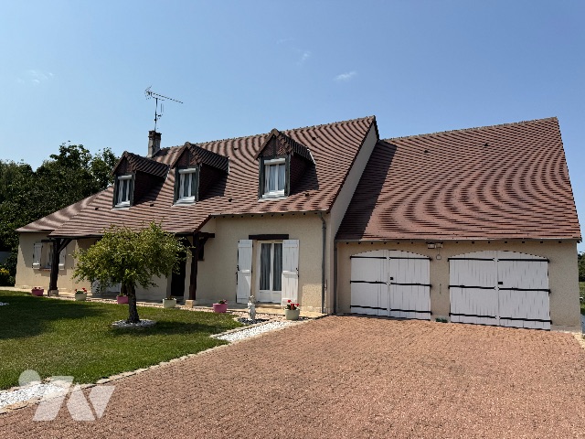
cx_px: 292
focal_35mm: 24
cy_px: 220
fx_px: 406
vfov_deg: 56.8
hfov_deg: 71.6
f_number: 1.78
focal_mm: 6.76
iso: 80
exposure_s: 1/7092
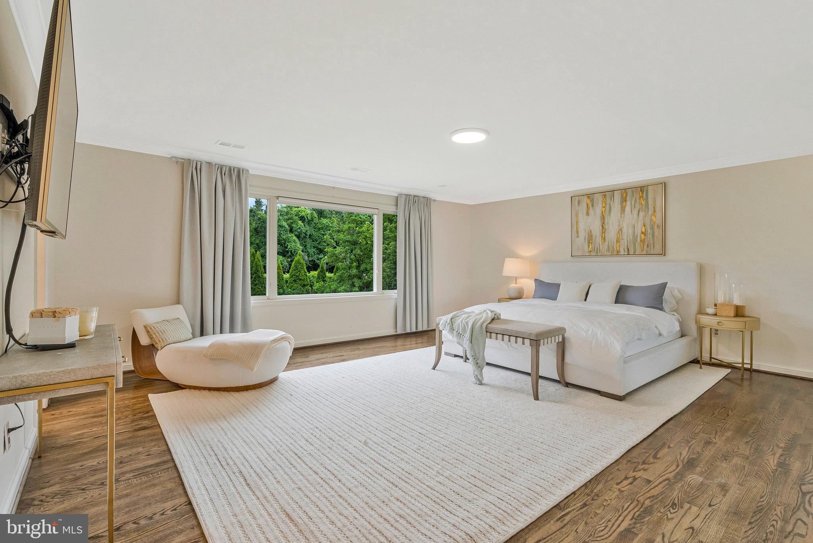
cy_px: 272
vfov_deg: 73.8
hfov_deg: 96.7
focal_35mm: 16
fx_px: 361
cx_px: 406
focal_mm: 16
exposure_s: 1/80
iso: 1250
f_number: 7.1
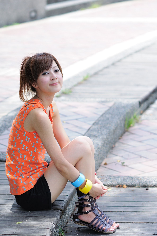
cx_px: 78
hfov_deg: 10.7
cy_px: 118
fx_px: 836
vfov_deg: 16.1
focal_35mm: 128
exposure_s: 1/800
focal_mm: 85
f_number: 2.8
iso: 200
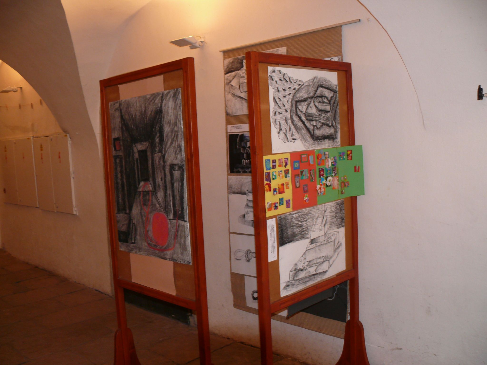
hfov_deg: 52.6
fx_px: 492
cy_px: 182
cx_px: 244
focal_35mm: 35
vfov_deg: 40.7
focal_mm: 7.4
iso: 200
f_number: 2.8
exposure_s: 1/25
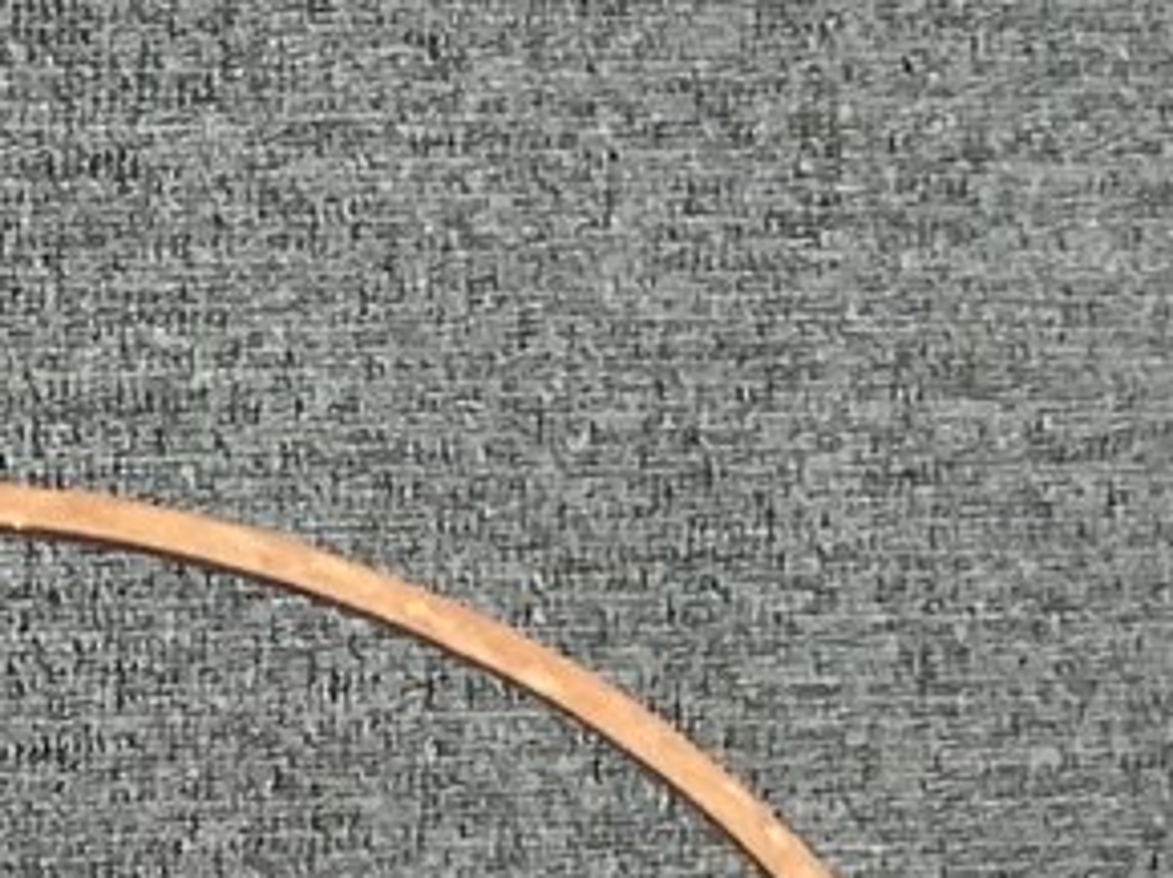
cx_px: -1584
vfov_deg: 8.4
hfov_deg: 10.6
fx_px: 5485
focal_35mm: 162
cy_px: 2033
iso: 160
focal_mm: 3.3
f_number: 2.4
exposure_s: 1/60
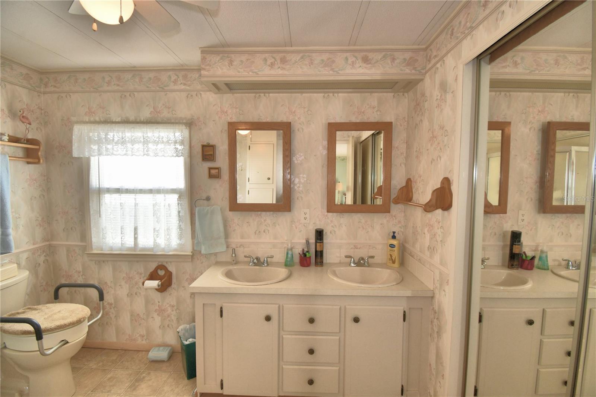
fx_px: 248
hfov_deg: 100.4
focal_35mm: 15
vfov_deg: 77.3
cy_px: 198
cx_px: 298
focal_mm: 10
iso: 200
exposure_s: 1/40
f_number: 4.5
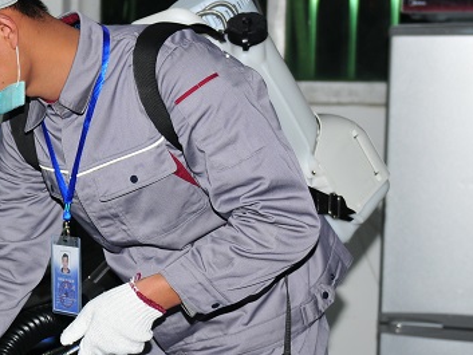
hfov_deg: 16.7
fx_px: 1559
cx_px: -48
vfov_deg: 13.0
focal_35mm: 114
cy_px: 226
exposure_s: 1/60
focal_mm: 35
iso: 200
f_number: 2.8
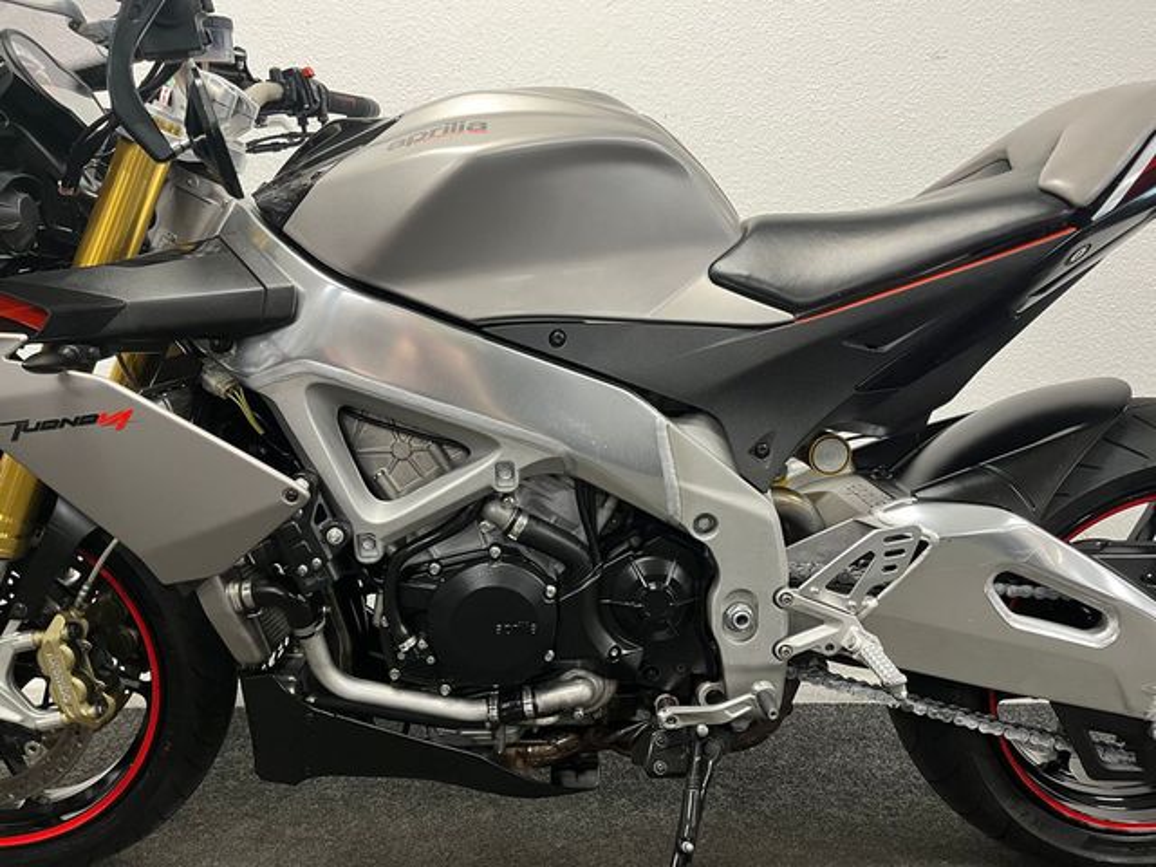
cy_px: 434
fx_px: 868
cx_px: 578
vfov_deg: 53.1
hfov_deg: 67.3
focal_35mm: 26
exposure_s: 1/50
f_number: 1.6
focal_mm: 5.1
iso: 200
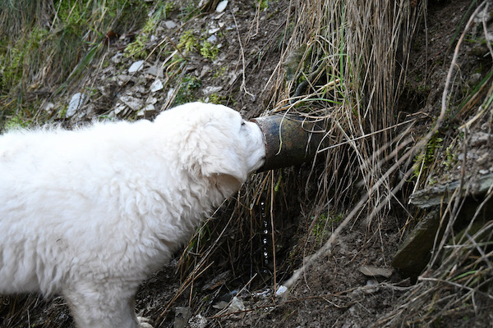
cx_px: 246
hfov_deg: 49.6
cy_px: 164
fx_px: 534
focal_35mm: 39
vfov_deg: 34.2
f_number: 3
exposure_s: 1/1250
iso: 2000
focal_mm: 26
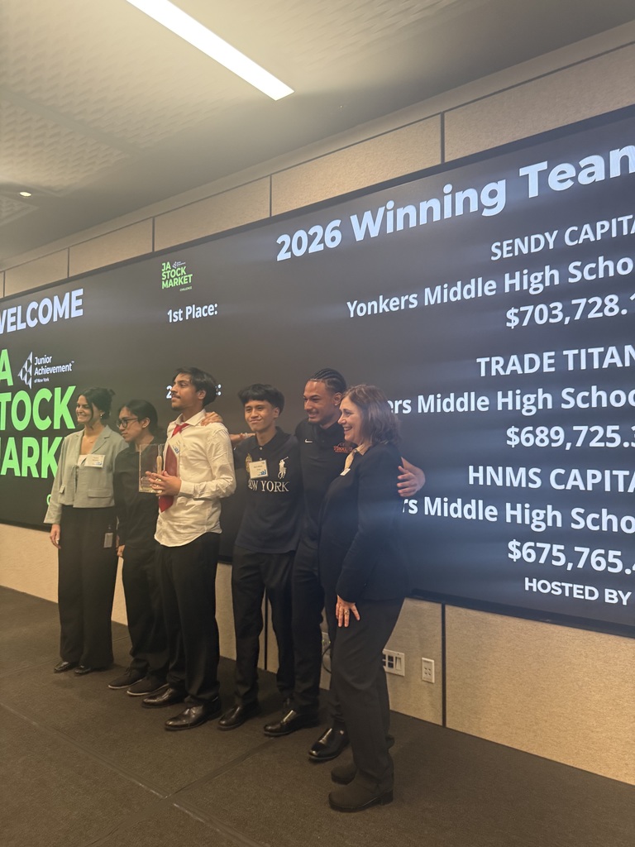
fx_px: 587
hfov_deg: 56.8
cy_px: 424
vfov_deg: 71.6
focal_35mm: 24
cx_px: 318
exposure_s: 1/60
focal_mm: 6.76
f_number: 1.78
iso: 250
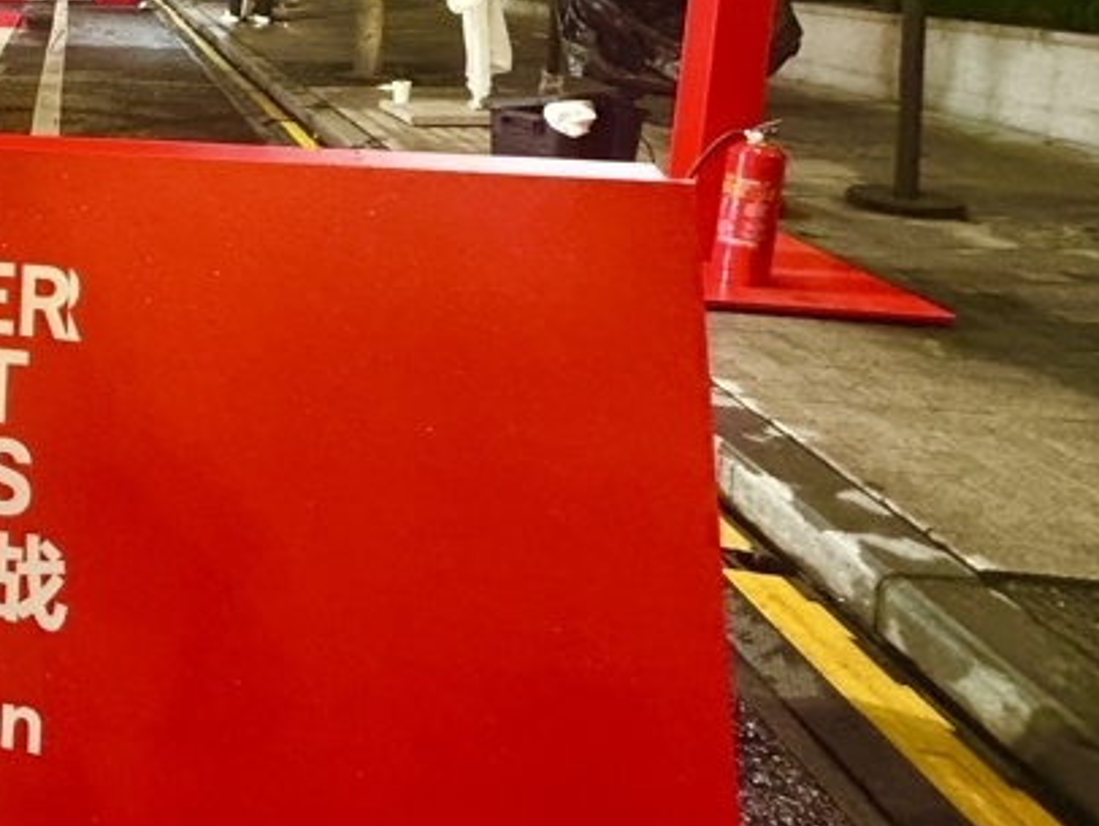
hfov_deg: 44.8
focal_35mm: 31
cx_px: -100
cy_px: 53
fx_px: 985
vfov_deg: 41.2
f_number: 2.2
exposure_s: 1/60
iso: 400
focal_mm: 2.22
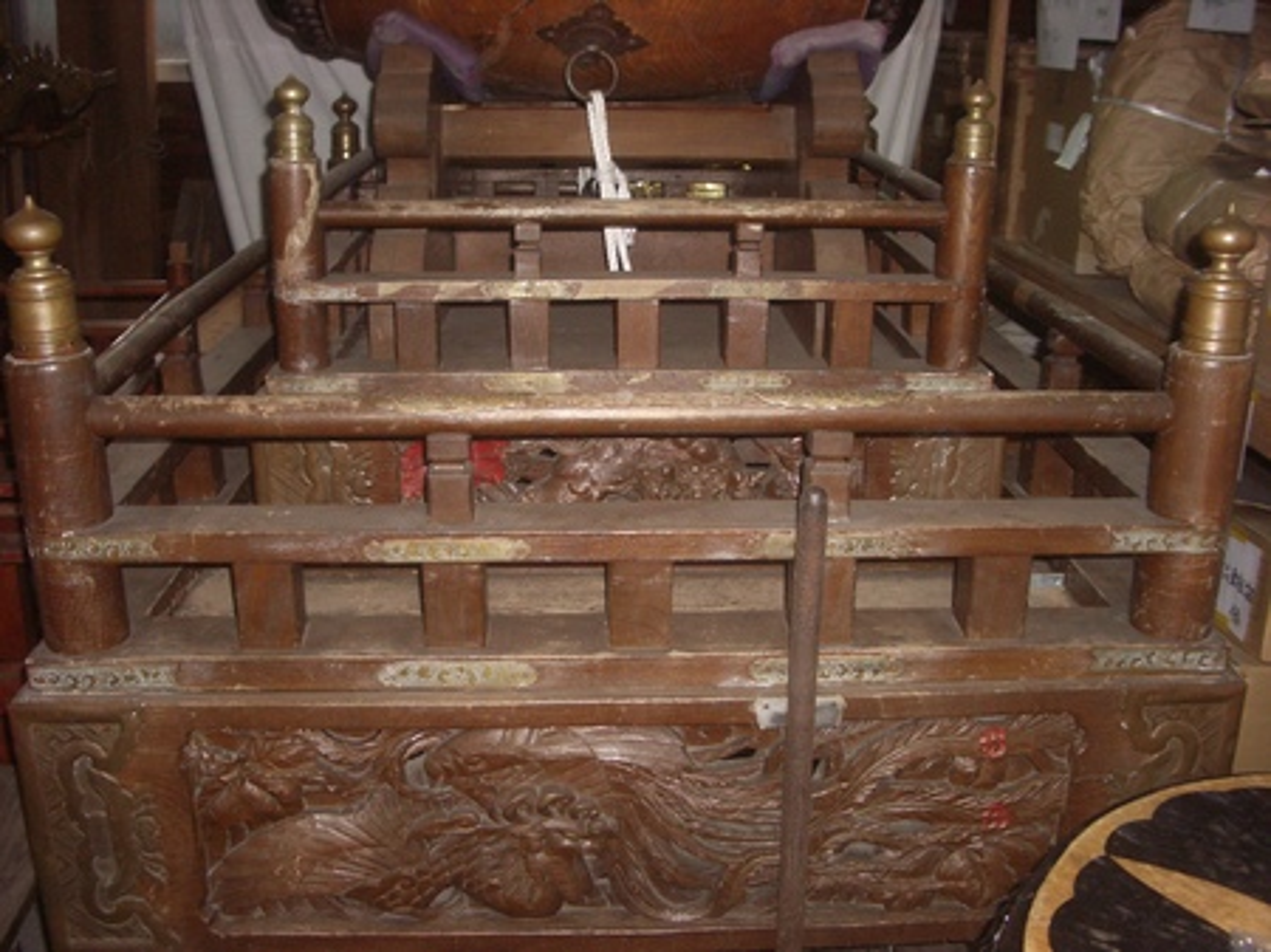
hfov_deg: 52.7
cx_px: 636
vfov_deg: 40.7
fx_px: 1284
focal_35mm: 35
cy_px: 476
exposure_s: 1/60
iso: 200
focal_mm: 5.8
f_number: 2.6
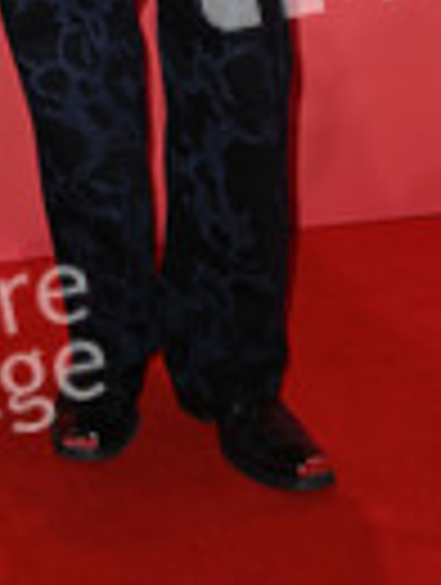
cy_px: -302
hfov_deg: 11.1
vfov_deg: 13.9
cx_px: 4
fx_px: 2252
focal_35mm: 133
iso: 1000
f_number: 5.6
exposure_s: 1/250
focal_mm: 45
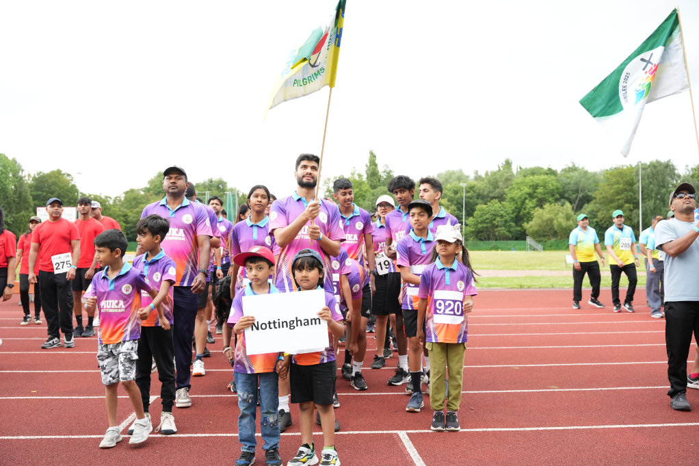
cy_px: 233
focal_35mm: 38
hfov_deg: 50.5
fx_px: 742
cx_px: 350
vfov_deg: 34.9
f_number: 5
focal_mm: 38.2
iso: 400
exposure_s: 1/250
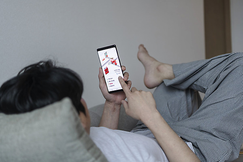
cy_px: 81
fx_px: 439
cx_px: 122
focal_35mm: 65
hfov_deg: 31.0
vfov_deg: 20.9
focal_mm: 65
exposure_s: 1/100
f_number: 3.2
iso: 500
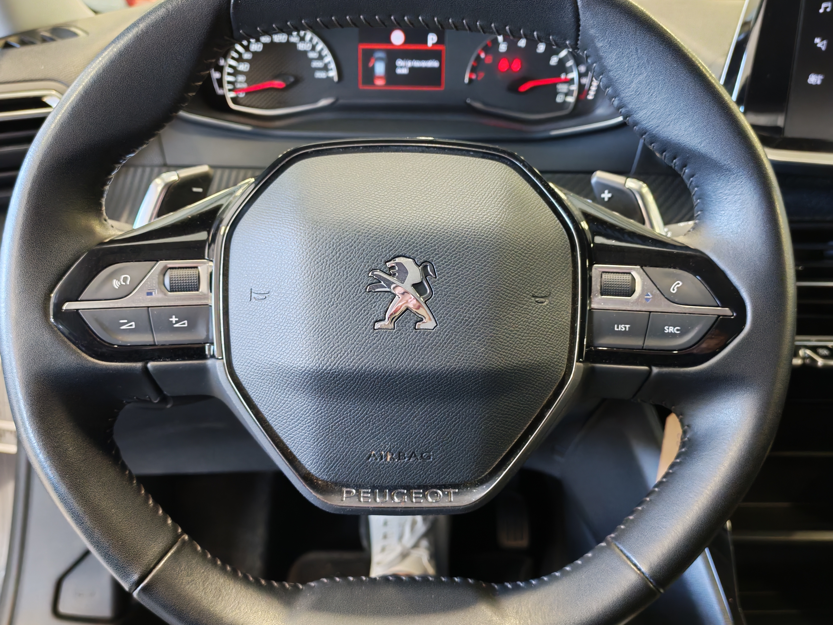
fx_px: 818
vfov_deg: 41.8
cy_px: 312
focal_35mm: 34
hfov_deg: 54.0
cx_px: 416
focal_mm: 6.12
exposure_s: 1/50
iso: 1600
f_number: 1.9
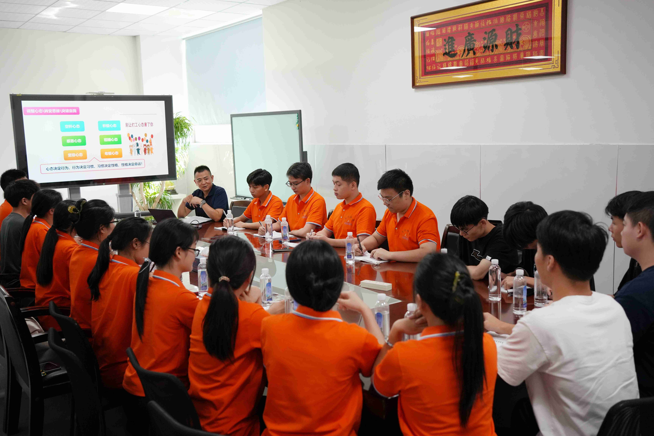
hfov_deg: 54.4
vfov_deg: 37.9
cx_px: 327
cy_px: 218
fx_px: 636
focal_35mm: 35
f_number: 4
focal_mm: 35
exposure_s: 1/160
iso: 1250
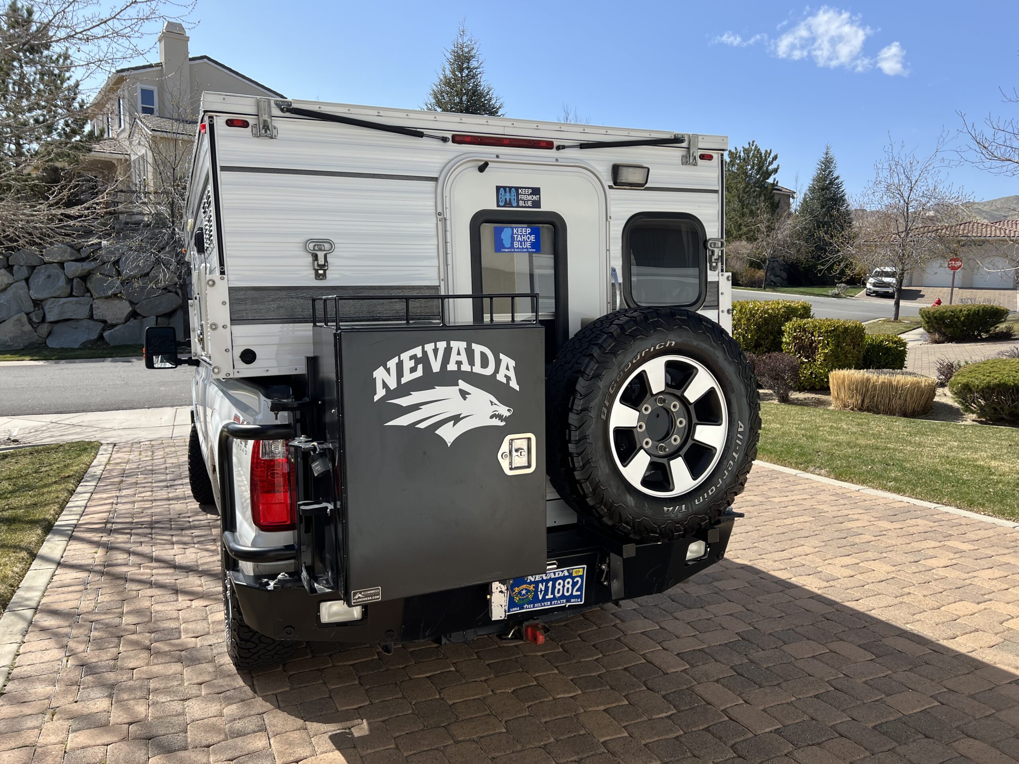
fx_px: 765
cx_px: 510
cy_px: 382
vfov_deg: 53.1
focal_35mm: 26
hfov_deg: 67.3
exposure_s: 1/2762
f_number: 1.5
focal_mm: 5.7
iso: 50
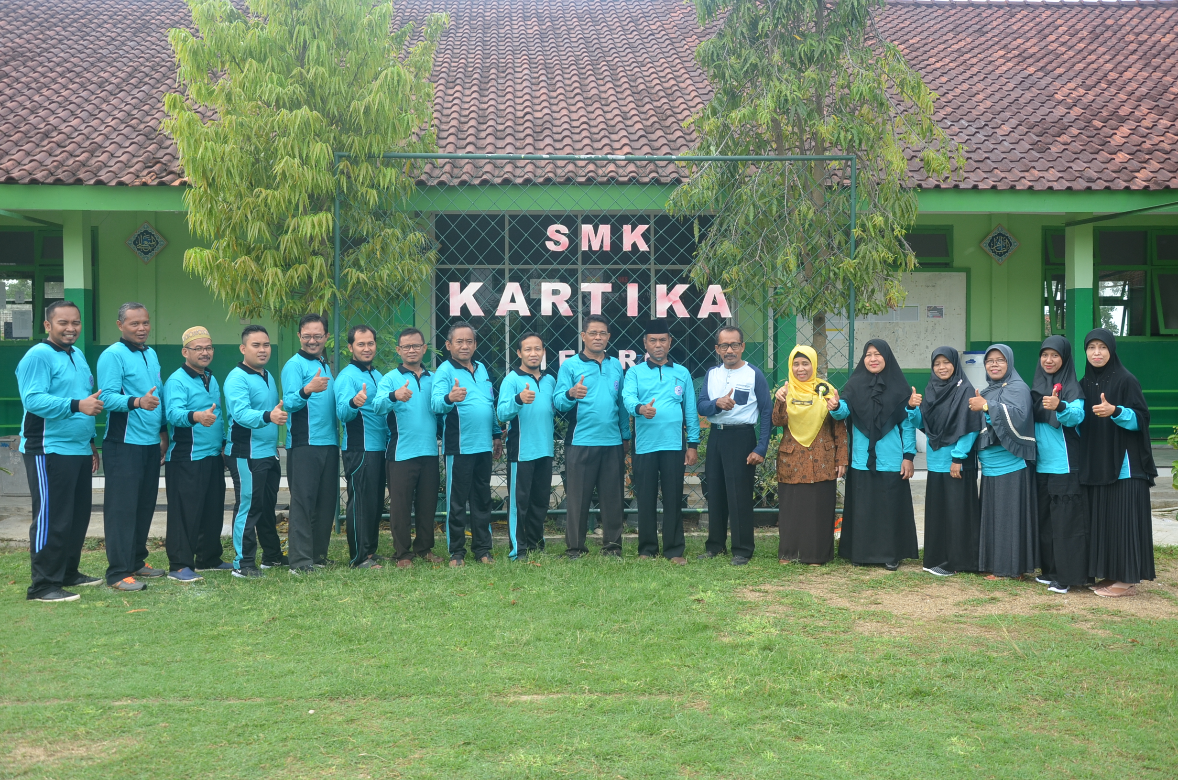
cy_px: 390
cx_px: 589
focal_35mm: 33
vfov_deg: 39.8
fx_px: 1078
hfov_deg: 57.3
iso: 200
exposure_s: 1/125
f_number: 5.6
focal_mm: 22
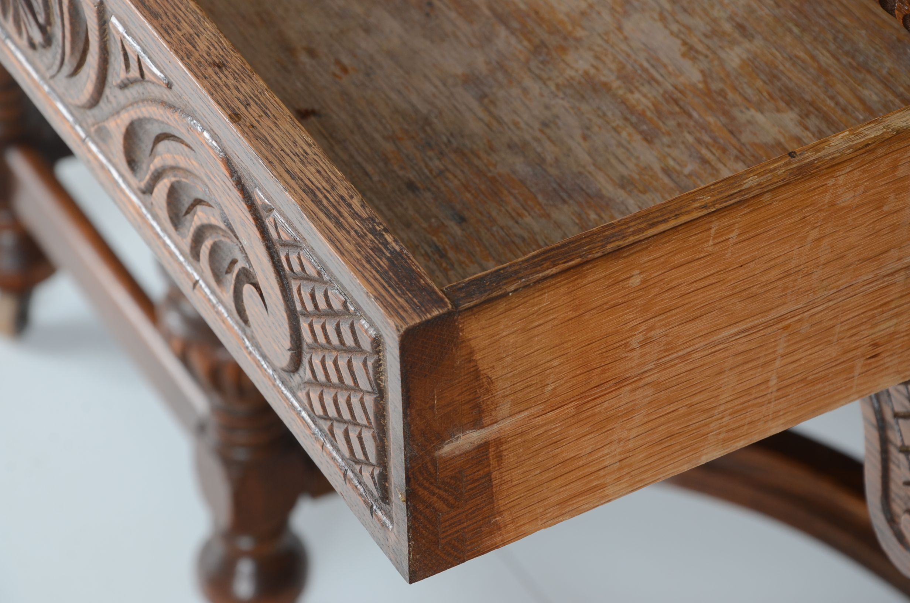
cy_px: 302
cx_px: 455
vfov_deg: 8.7
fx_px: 3973
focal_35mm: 158
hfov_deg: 13.1
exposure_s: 1/100
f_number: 8
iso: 200
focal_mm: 105
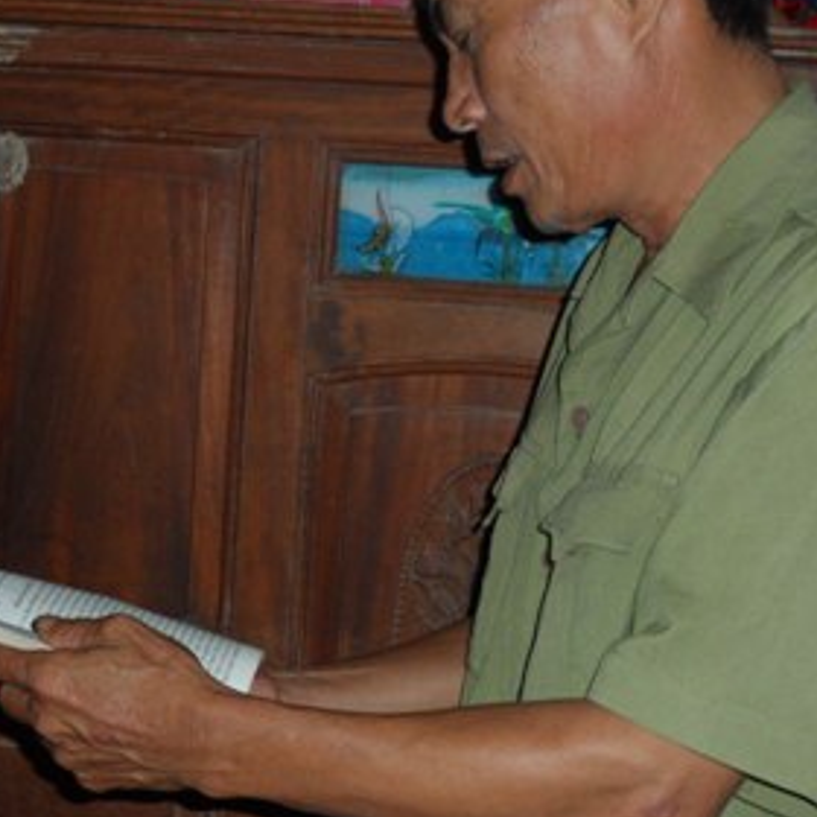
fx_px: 2109
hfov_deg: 21.9
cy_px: 290
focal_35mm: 79
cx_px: 382
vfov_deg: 21.9
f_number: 4.7
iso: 200
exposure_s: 1/45
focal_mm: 9.3
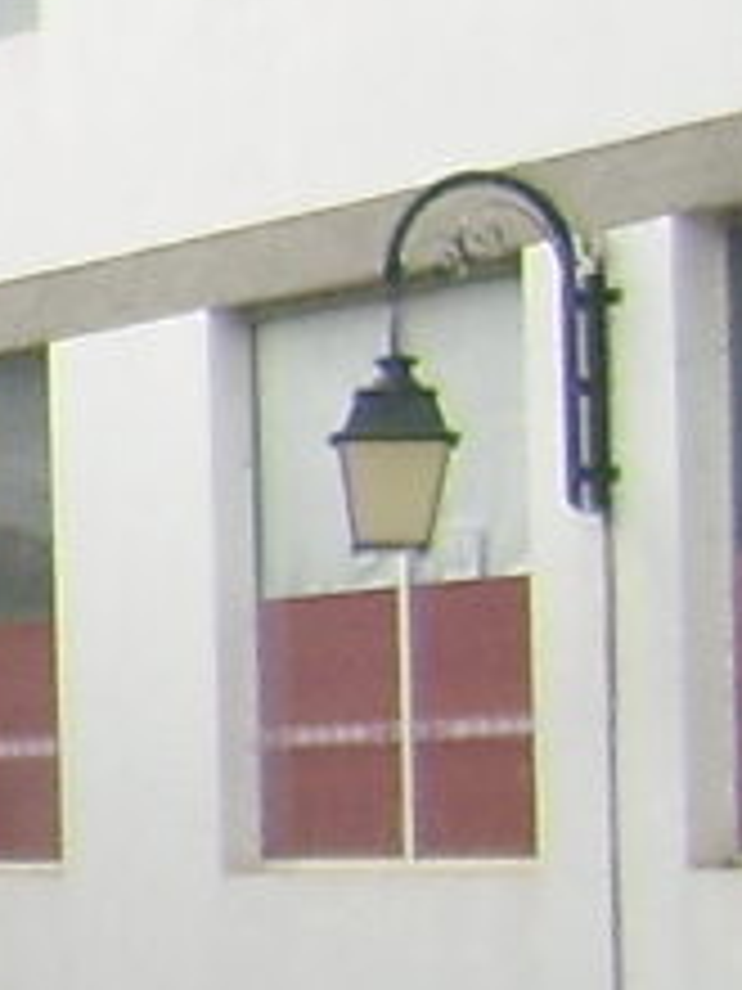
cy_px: 1116
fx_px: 7259
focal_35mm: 254
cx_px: -2577
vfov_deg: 7.7
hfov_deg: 5.0
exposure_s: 1/229
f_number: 2.8
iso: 50
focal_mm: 5.95
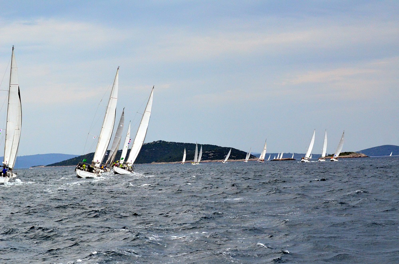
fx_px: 1161
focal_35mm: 105
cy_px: 132
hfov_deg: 19.5
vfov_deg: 13.0
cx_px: 200
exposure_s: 1/8000
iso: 1400
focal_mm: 70
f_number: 5.6
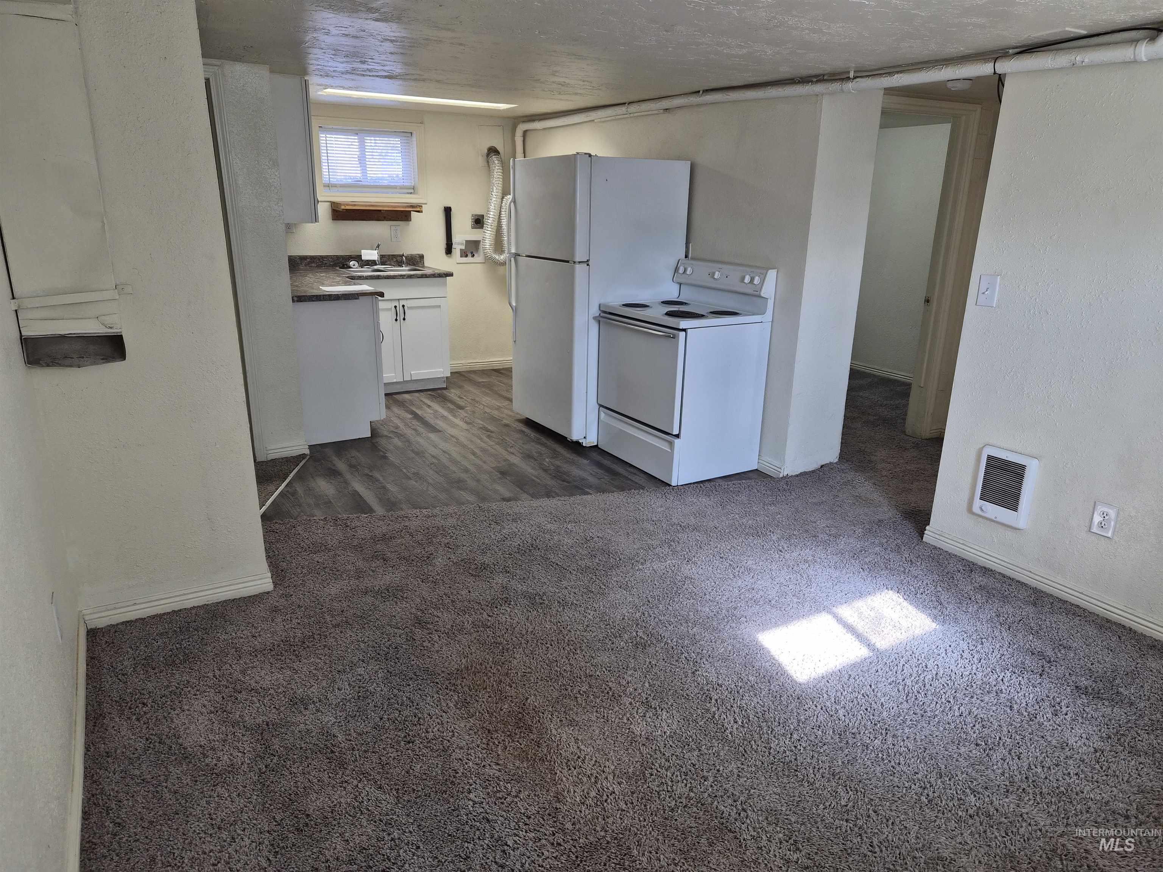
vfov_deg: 58.9
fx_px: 773
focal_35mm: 23
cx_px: 582
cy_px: 436
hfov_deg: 73.9
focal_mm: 5.4
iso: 80
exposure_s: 1/120
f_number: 1.8
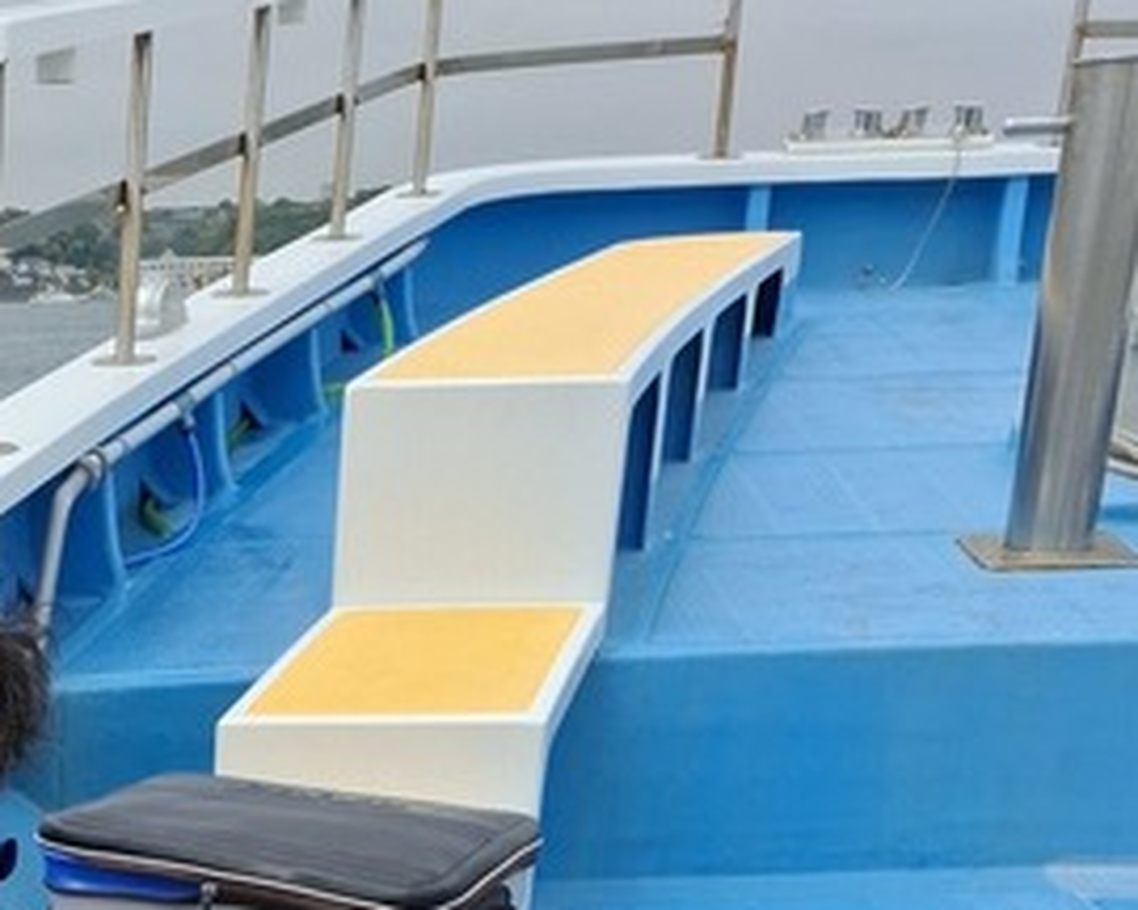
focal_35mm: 71
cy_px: 1626
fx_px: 2391
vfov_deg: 17.5
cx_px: -72
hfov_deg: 25.1
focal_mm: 5.54
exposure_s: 1/1969
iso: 50
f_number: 1.8
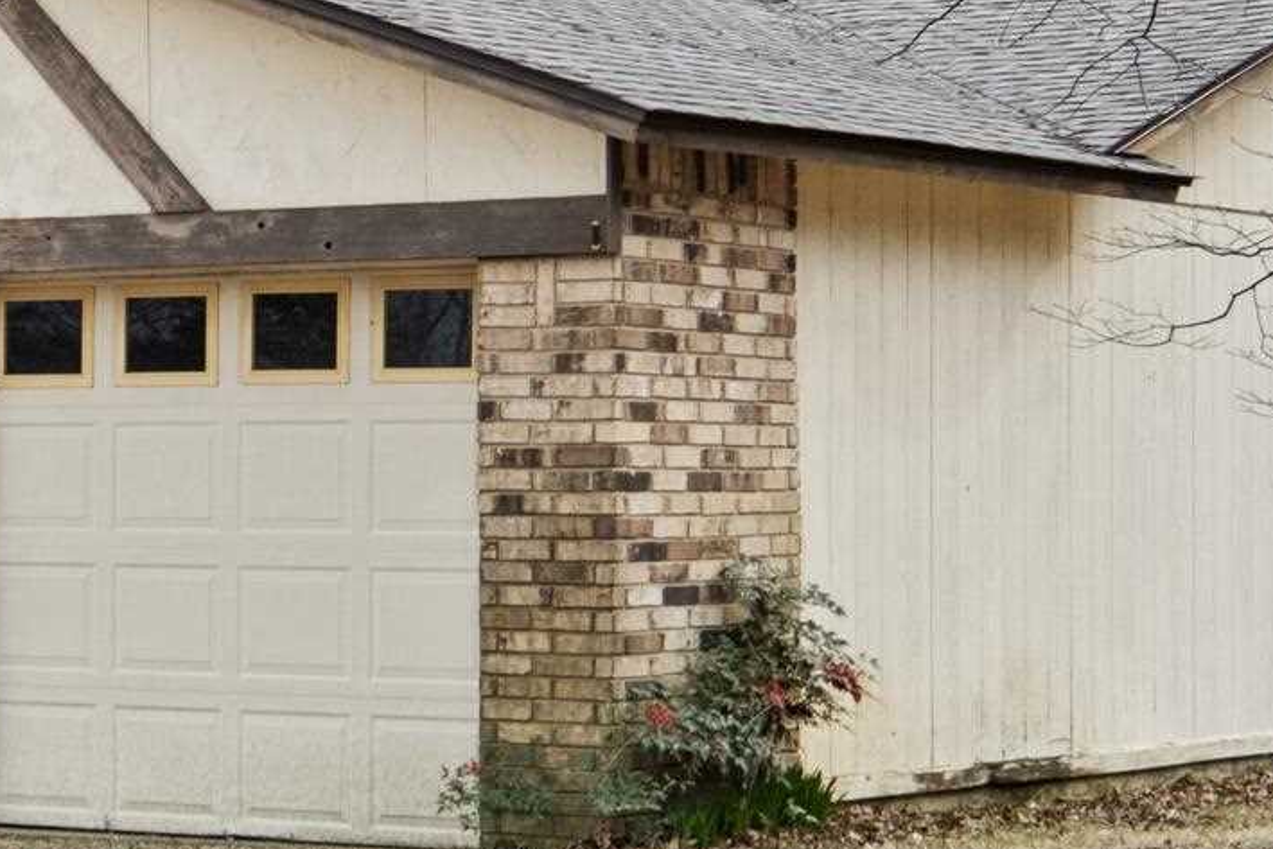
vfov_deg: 10.8
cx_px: 212
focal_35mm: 127
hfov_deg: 16.0
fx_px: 4491
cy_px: 505
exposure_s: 1/30
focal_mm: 24
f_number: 8
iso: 200
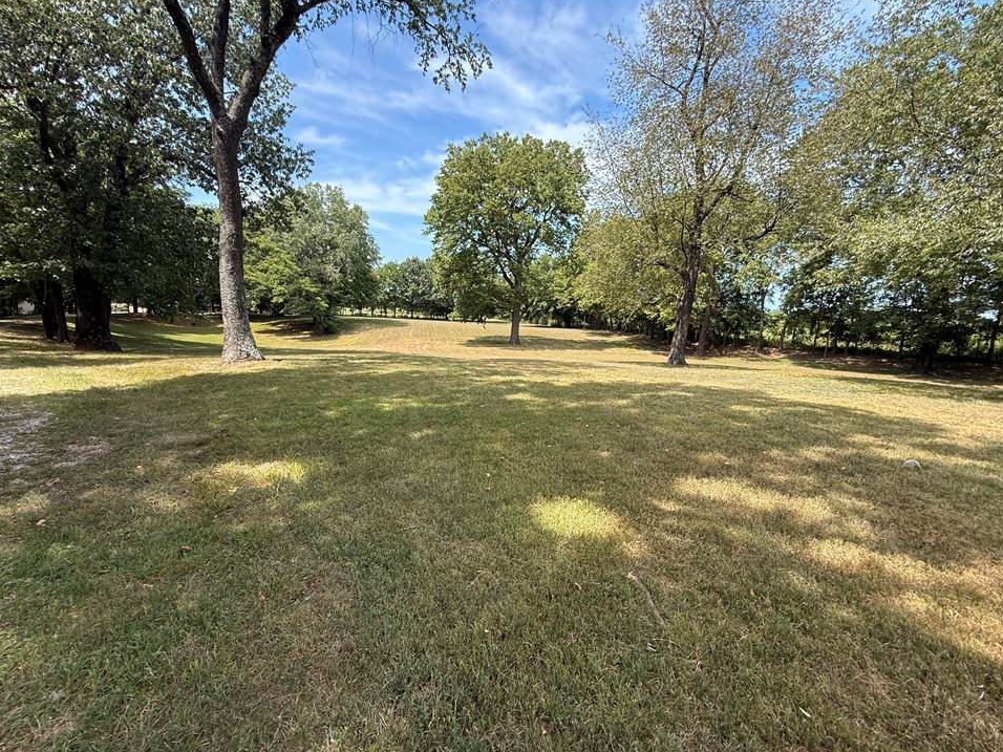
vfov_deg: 81.7
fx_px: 435
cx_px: 513
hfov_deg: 98.2
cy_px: 382
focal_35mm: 15
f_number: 2.2
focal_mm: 2.22
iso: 64
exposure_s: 1/619
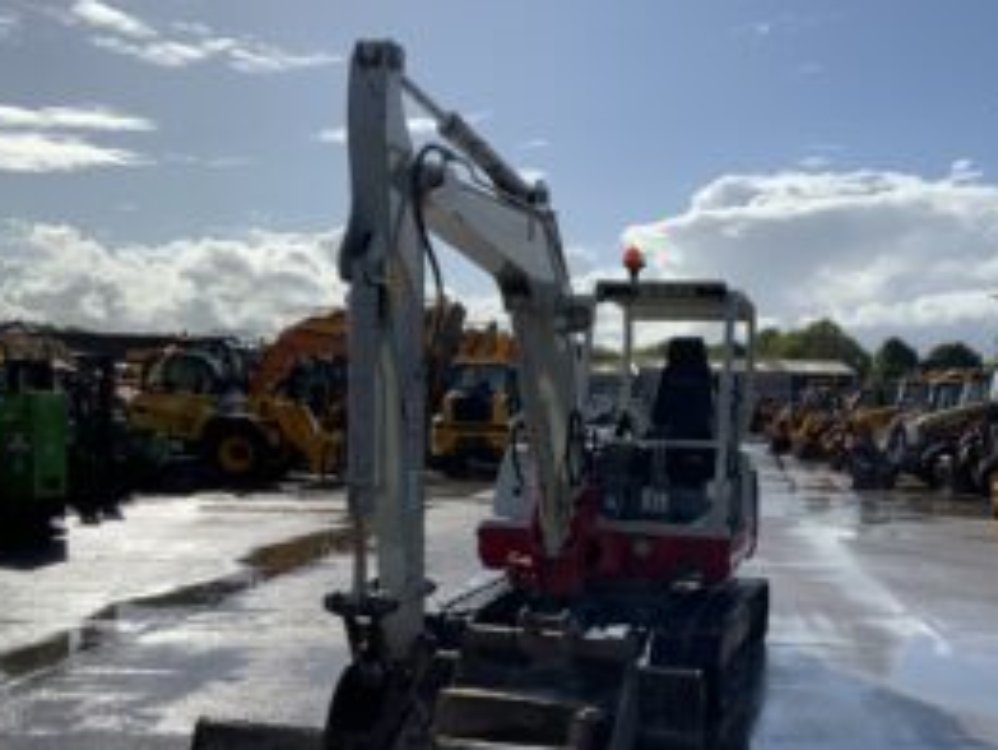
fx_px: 1154
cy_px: 482
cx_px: 631
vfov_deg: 35.7
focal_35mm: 40
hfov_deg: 46.3
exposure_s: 1/3788
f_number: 1.8
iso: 16
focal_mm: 3
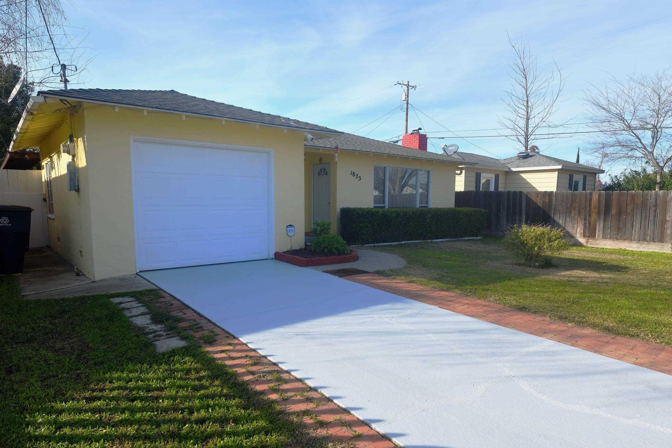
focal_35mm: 22
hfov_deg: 78.6
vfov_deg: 57.1
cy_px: 244
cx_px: 336
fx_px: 411
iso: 100
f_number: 6.3
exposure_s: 1/320
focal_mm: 19
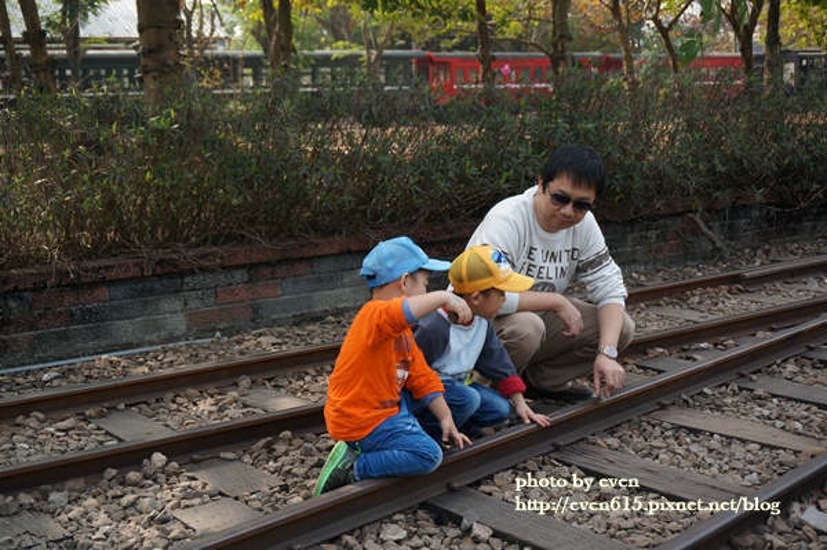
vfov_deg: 28.0
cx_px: 414
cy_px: 275
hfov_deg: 41.1
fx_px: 1102
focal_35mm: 48
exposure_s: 1/160
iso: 100
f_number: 5
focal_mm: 32
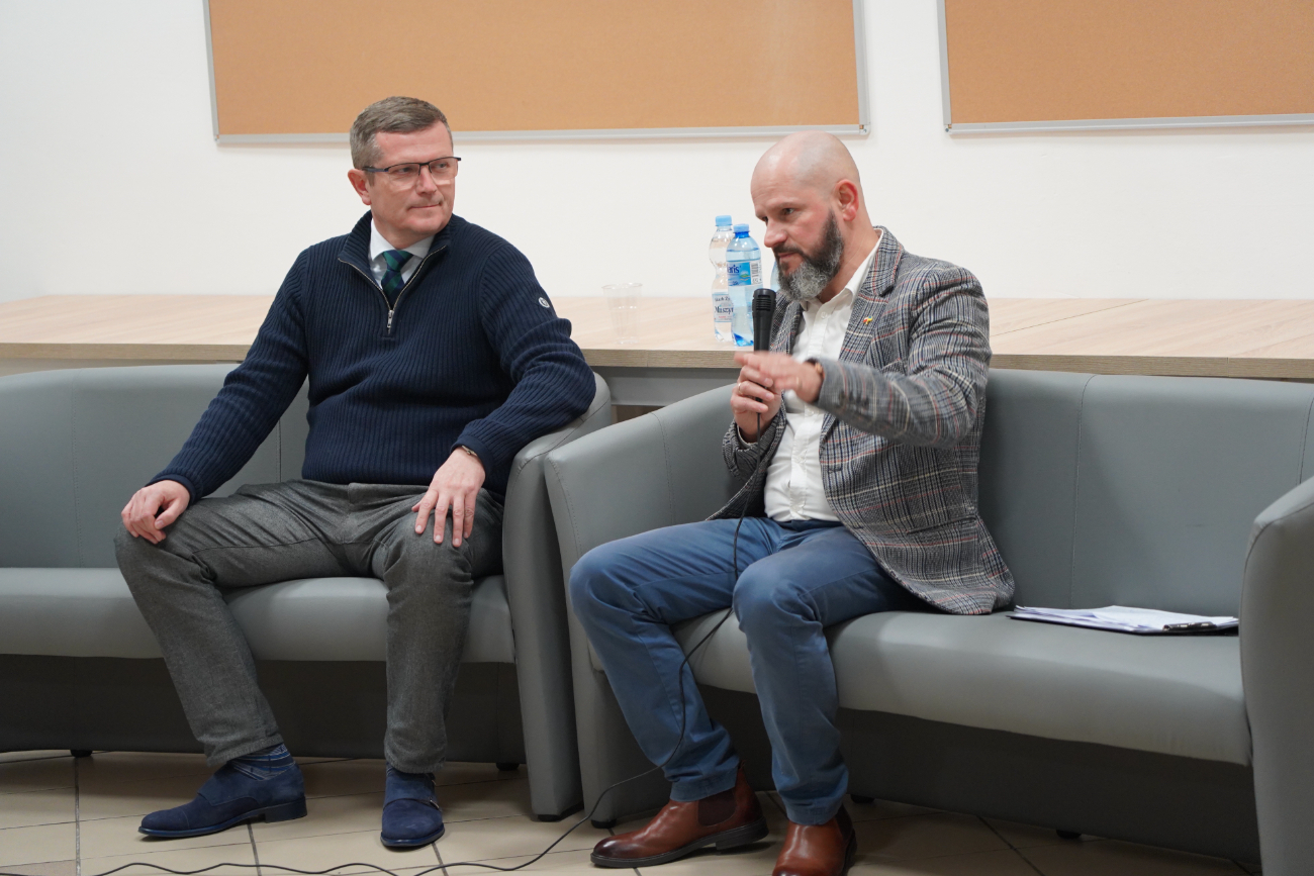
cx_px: 657
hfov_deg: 20.2
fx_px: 3687
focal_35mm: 101
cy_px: 438
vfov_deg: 13.6
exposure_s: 1/160
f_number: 4
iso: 3200
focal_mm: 101
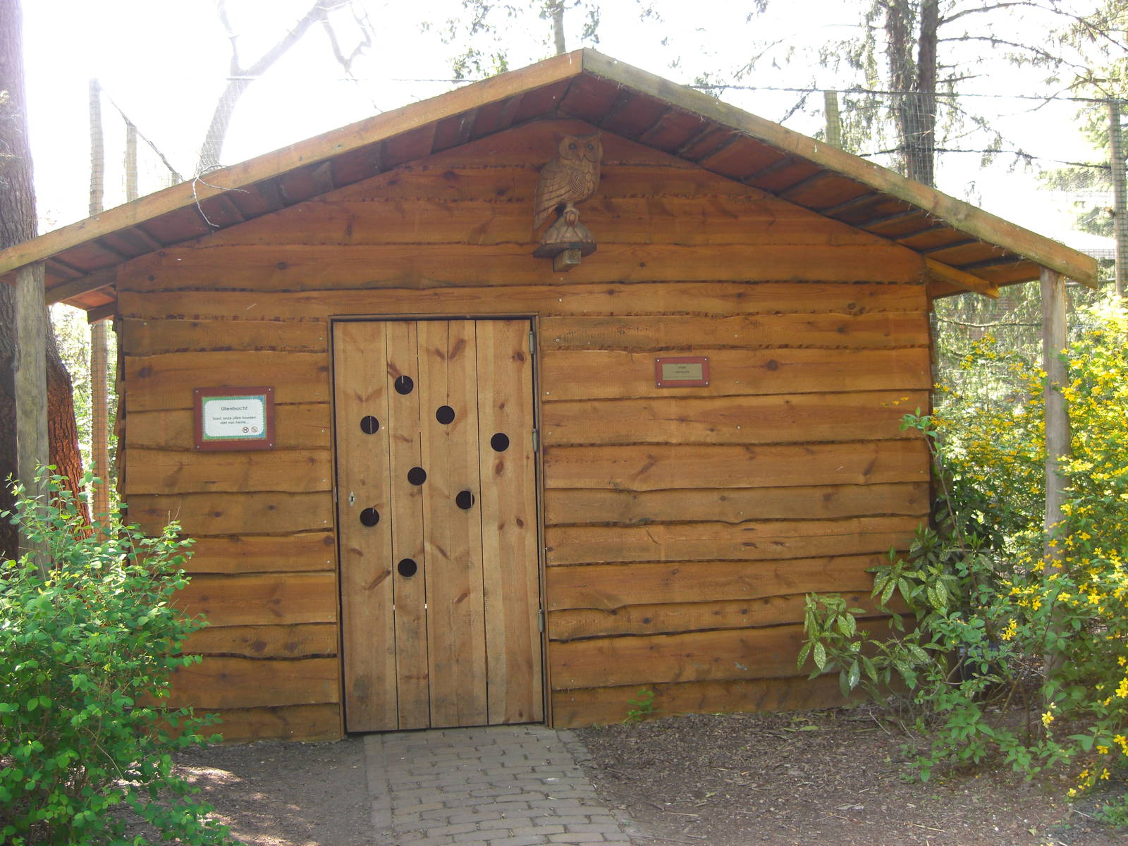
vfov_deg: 37.7
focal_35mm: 38
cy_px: 423
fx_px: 1238
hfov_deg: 49.0
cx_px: 564
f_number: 2.8
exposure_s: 1/60
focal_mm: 7.9
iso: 100
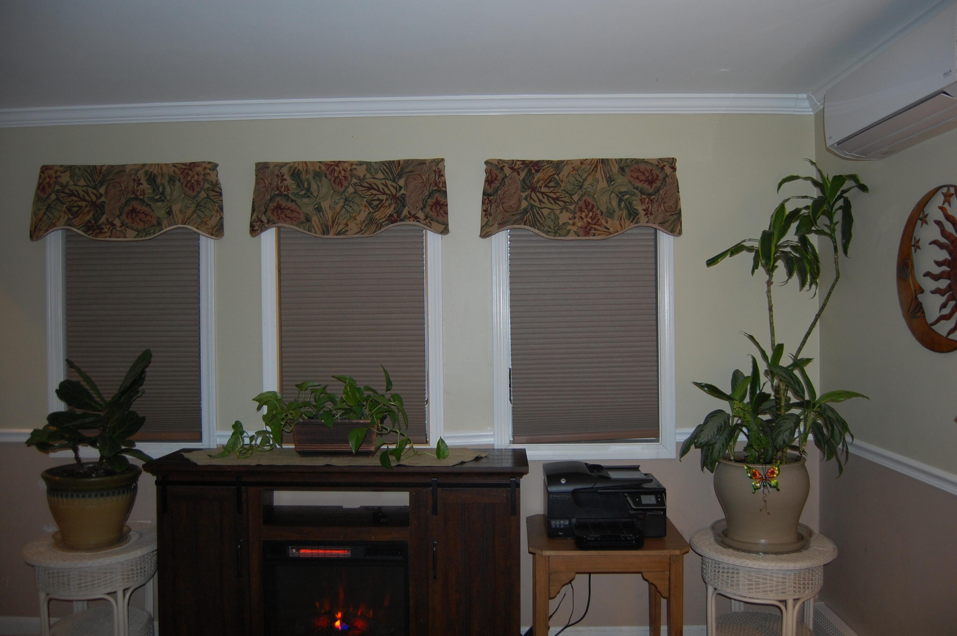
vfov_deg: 47.8
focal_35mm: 27
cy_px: 318
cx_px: 478
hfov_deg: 67.4
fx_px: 717
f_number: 3.5
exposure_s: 1/60
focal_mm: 18
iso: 400
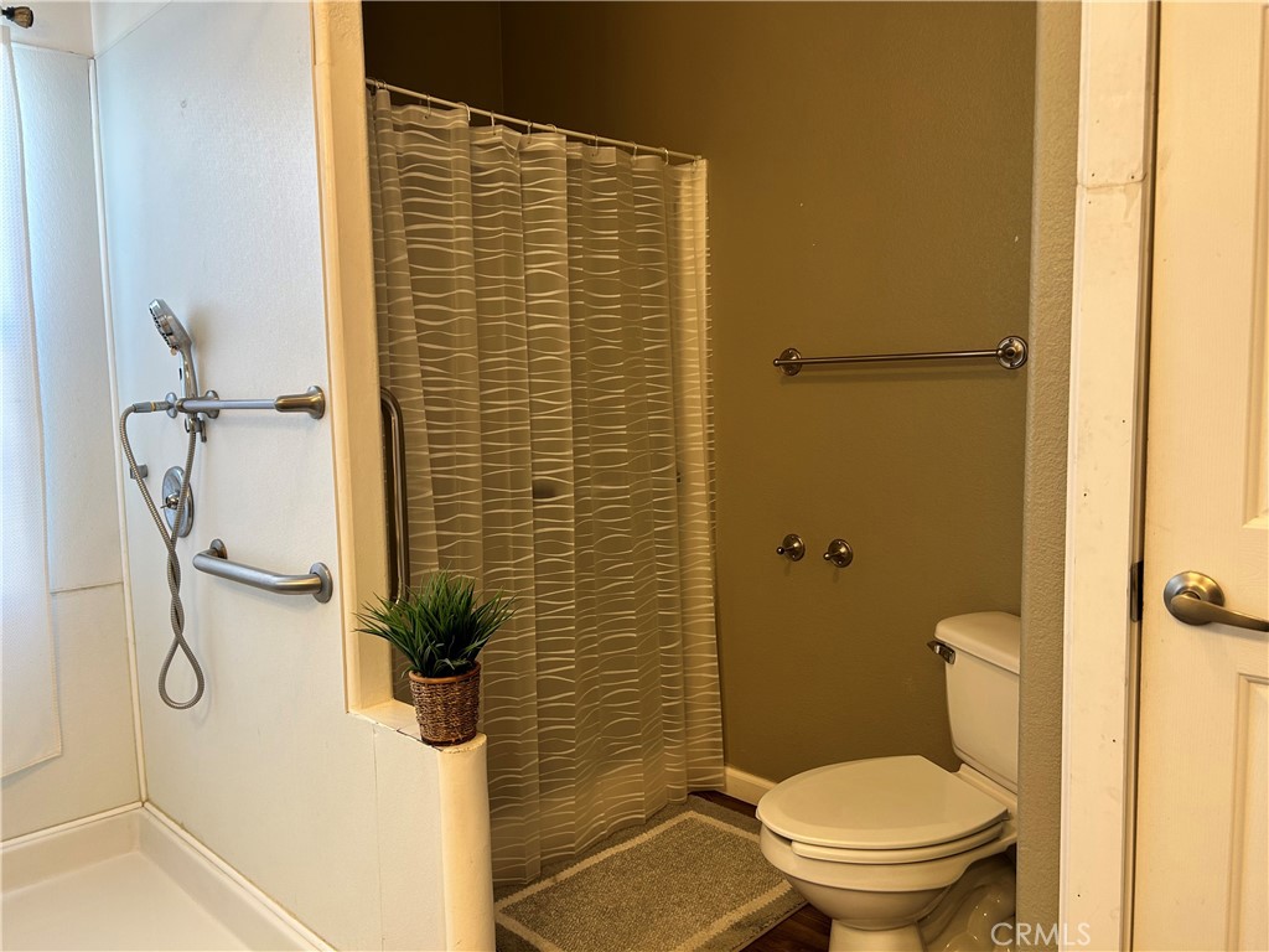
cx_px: 634
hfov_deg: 67.3
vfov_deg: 53.1
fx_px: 953
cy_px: 476
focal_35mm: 26
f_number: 1.5
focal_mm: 5.7
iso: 64
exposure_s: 1/60
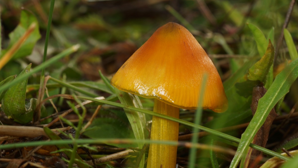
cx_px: 149
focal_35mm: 142
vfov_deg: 8.5
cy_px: 95
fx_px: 1122
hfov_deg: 15.1
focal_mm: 90
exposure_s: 1/60
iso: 100
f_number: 16
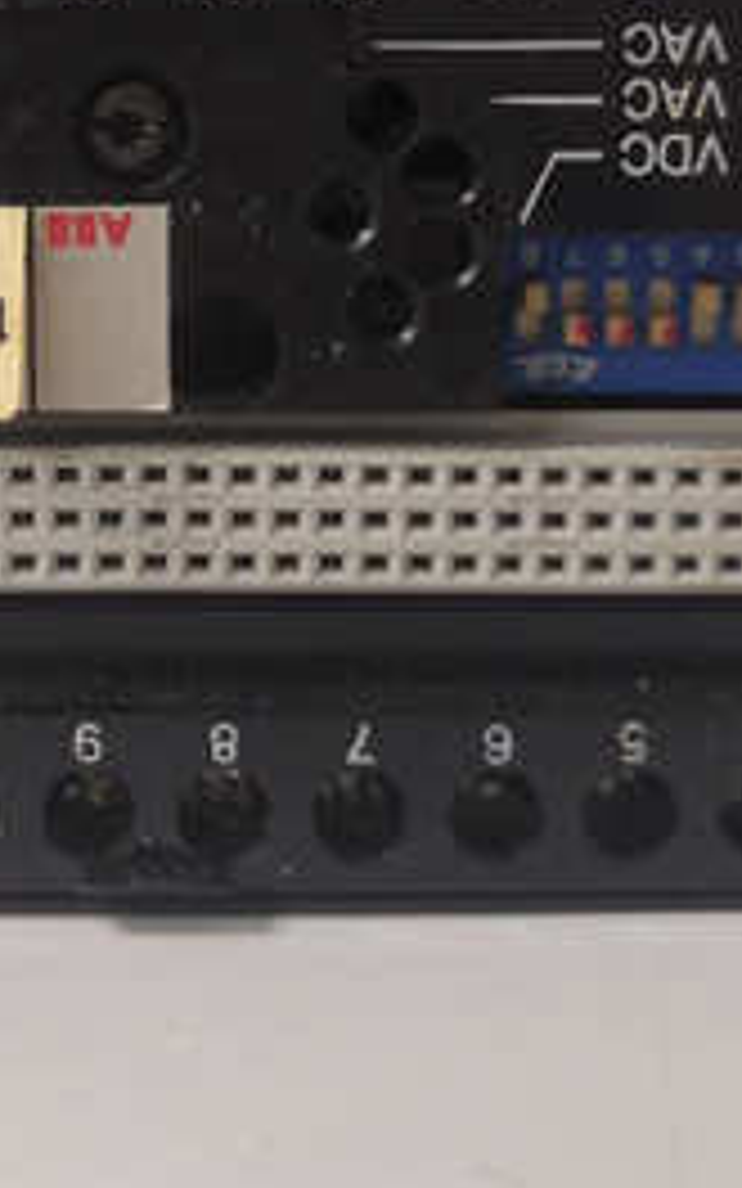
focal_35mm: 65
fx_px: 2103
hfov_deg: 19.7
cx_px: 112
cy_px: 194
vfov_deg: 30.5
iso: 400
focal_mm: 3.95
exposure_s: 1/50
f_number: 1.8
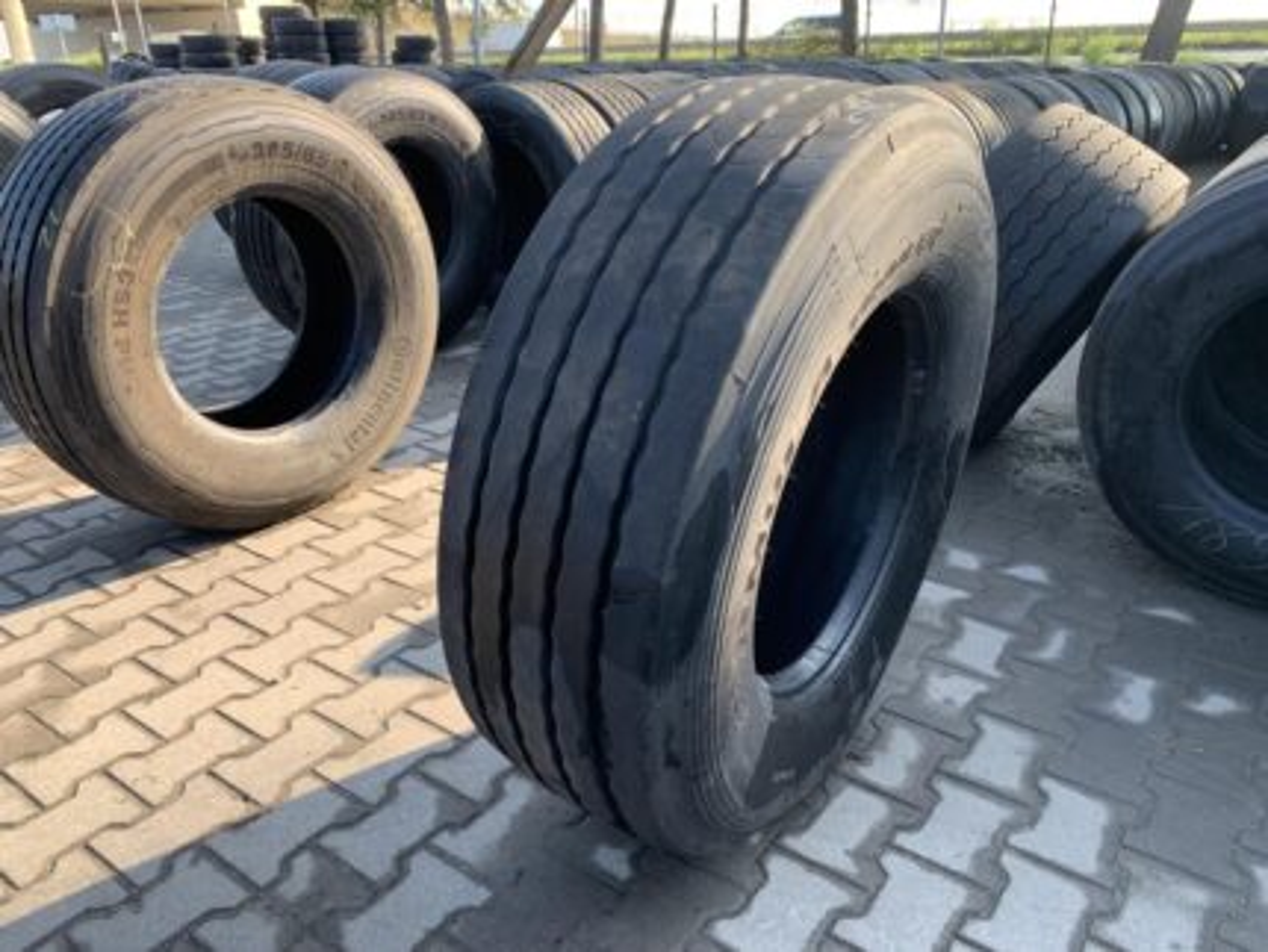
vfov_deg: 53.1
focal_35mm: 26
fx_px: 953
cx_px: 634
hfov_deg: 67.3
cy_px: 476
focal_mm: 4.25
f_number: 1.8
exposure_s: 1/239
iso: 25
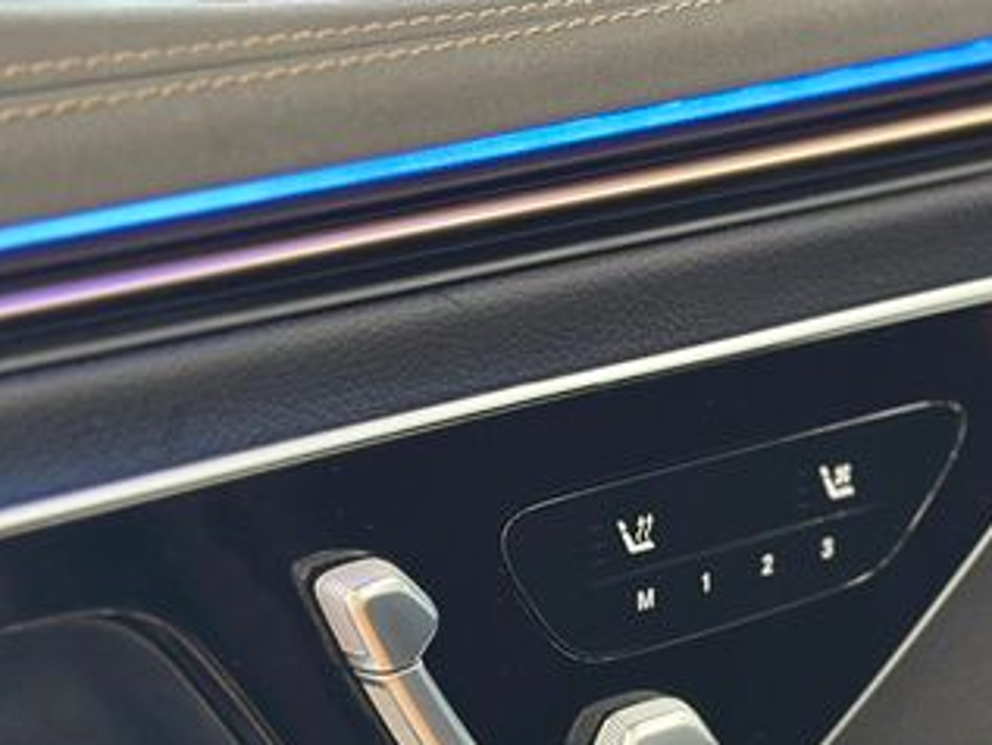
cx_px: 498
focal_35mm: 97
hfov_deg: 20.2
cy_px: 626
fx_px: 2781
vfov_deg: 15.1
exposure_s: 1/60
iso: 320
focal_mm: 6.86
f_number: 1.78
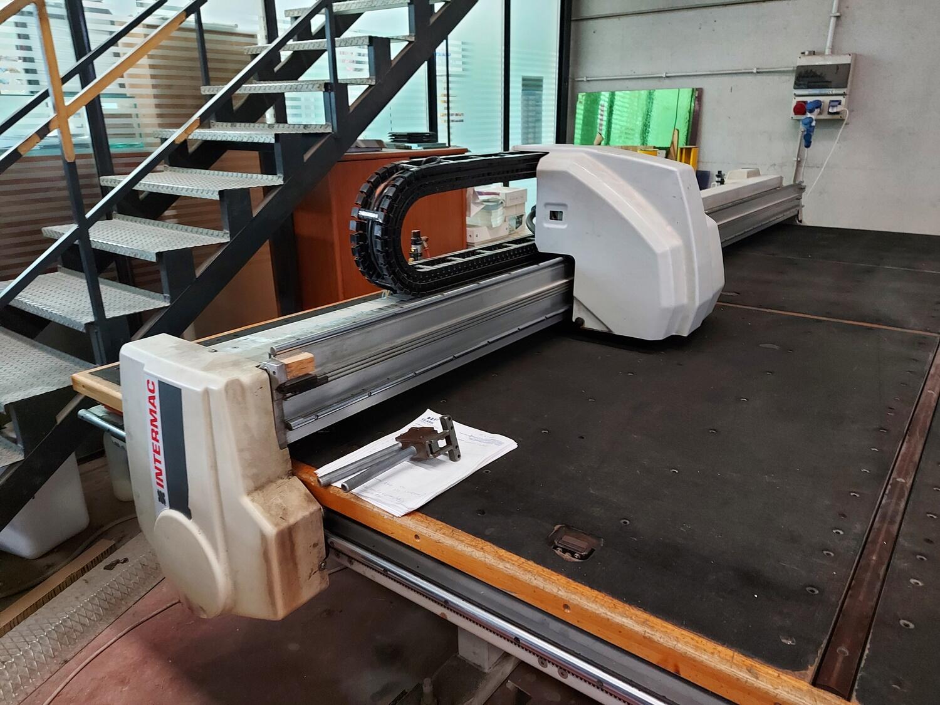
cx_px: 470
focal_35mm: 24
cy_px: 352
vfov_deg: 56.8
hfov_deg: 71.6
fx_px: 652
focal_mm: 5.23
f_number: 1.8
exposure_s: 1/20
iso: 500
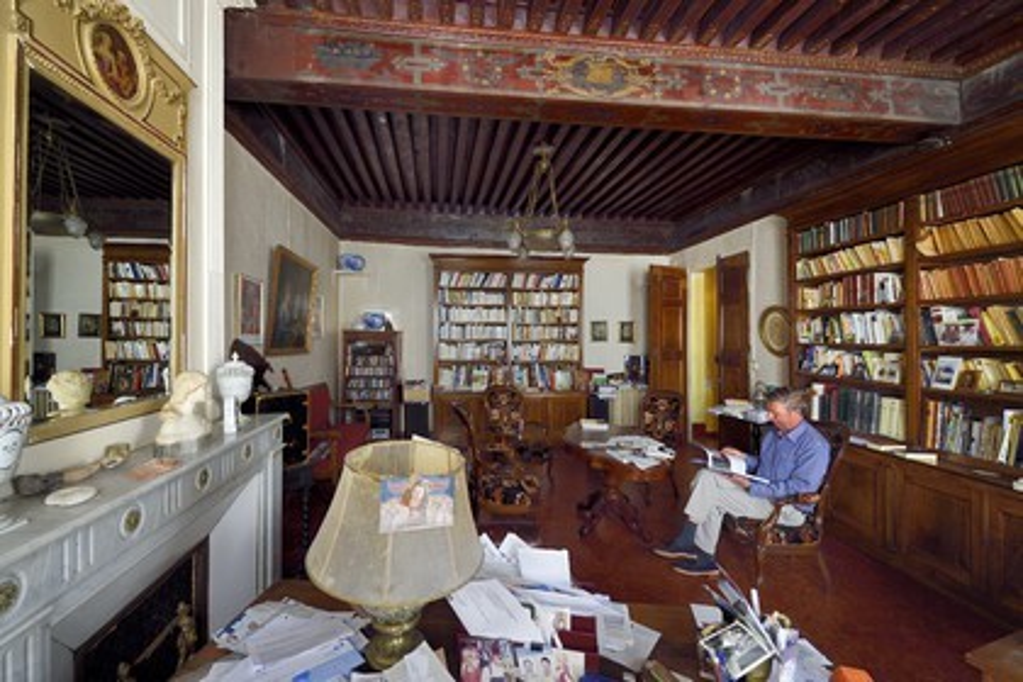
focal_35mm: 14
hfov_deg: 104.3
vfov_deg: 81.2
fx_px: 398
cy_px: 341
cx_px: 512
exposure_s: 1/25
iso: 800
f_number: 6.3
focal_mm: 14
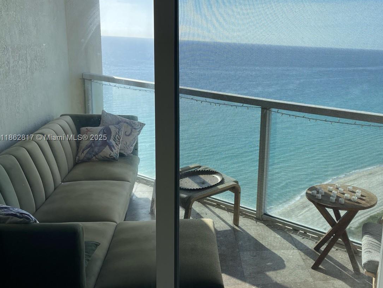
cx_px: 277
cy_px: 138
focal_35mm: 37
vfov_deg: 38.7
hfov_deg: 48.6
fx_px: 409
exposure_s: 1/1439
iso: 32
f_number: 1.6
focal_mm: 5.1
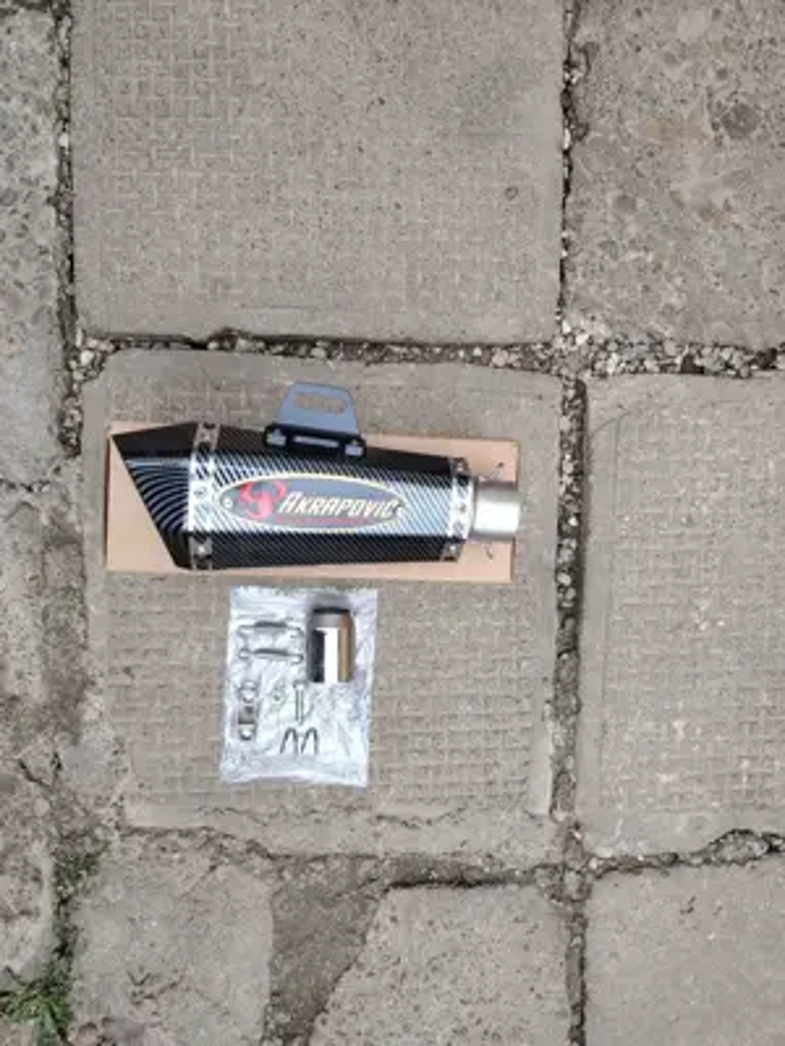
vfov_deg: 71.6
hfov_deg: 56.8
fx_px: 726
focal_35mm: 24
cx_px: 392
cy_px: 523
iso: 100
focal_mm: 5.25
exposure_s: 1/169
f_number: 1.75
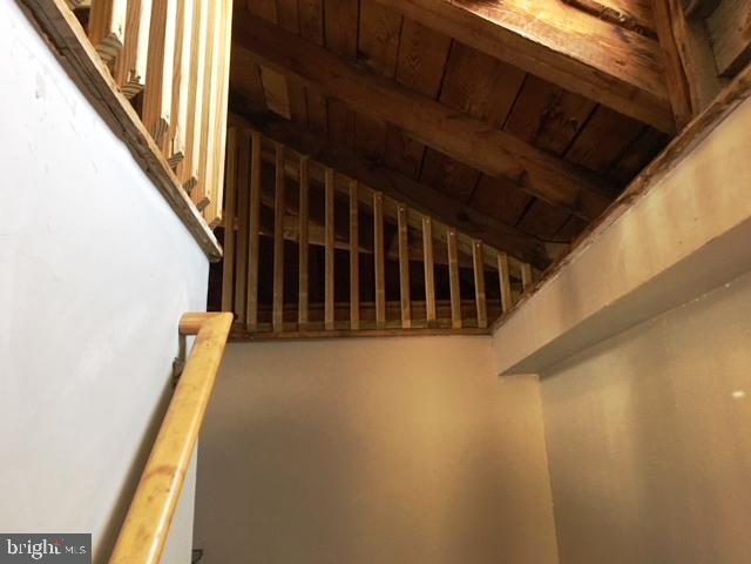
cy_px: 282
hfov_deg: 61.7
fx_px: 629
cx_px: 376
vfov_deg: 48.2
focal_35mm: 29
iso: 160
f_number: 2.2
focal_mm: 4.15
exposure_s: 1/30
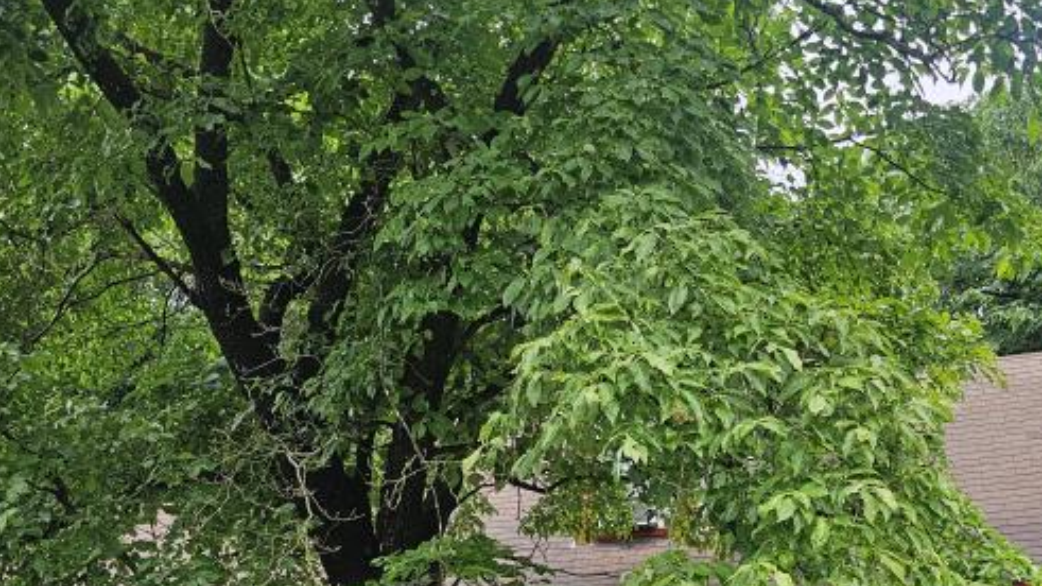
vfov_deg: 22.7
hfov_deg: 42.1
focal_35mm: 49
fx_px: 1354
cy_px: 677
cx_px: 497
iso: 40
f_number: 1.7
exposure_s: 1/180
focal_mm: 6.3
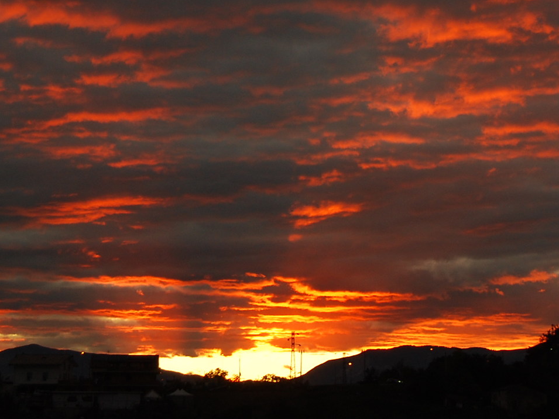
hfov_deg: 14.3
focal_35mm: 138
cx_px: 355
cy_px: 15
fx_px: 2228
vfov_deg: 10.7
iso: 200
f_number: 5.6
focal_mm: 38
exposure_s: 1/50
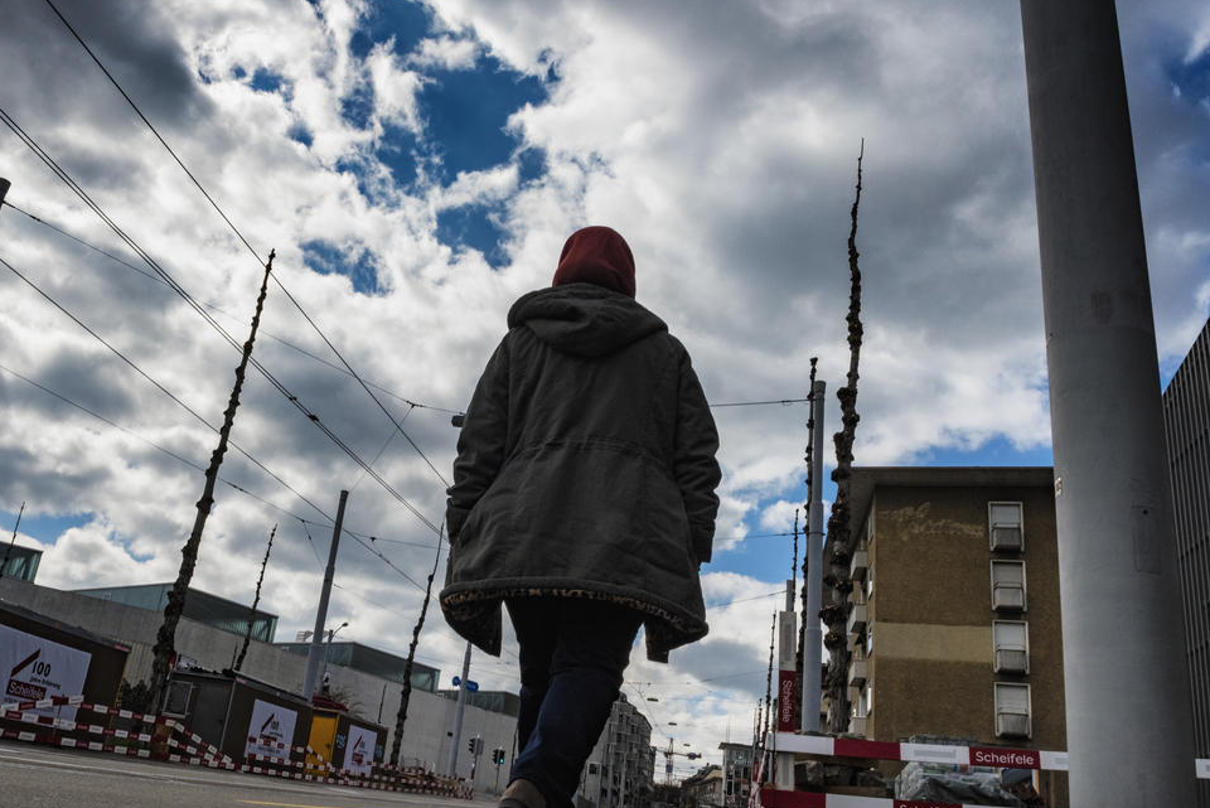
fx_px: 1009
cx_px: 475
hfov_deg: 61.3
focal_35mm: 30
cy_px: 449
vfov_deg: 43.6
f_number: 22
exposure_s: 1/800
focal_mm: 24
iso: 640
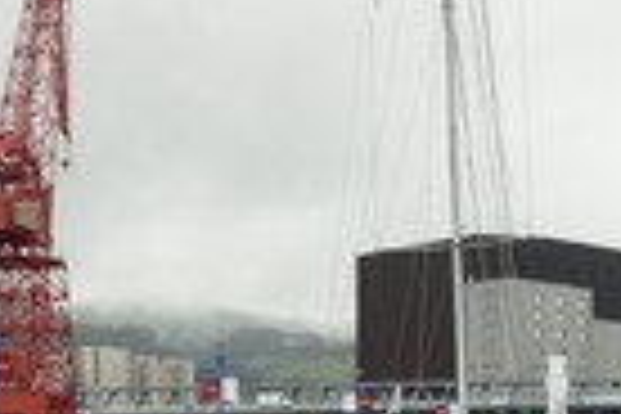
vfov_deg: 17.1
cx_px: 387
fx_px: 1259
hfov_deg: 27.6
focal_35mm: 73
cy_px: 594
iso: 400
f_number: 10
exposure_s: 1/200
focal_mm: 24
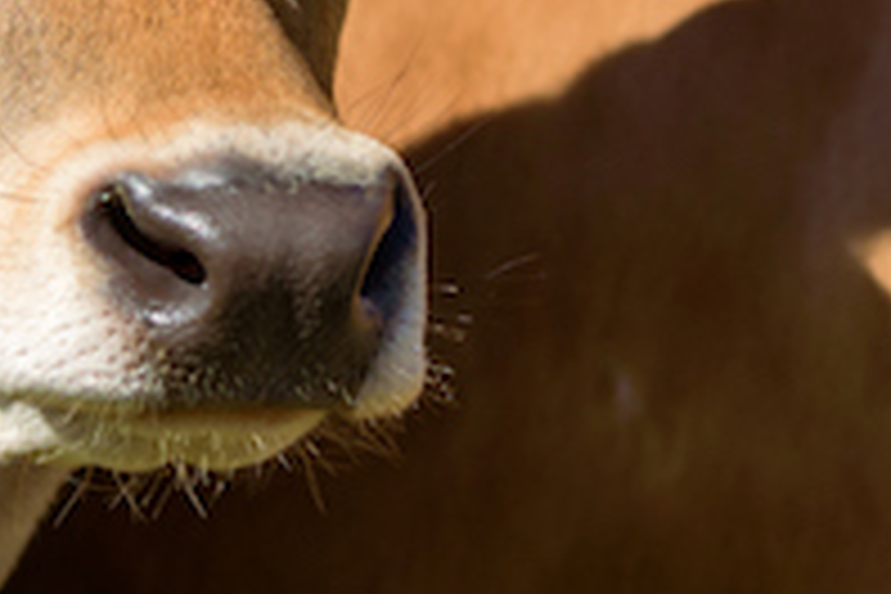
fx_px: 6558
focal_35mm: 265
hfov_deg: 7.6
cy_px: -47
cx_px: -459
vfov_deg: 5.2
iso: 400
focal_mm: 82
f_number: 4.5
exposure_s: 1/3200
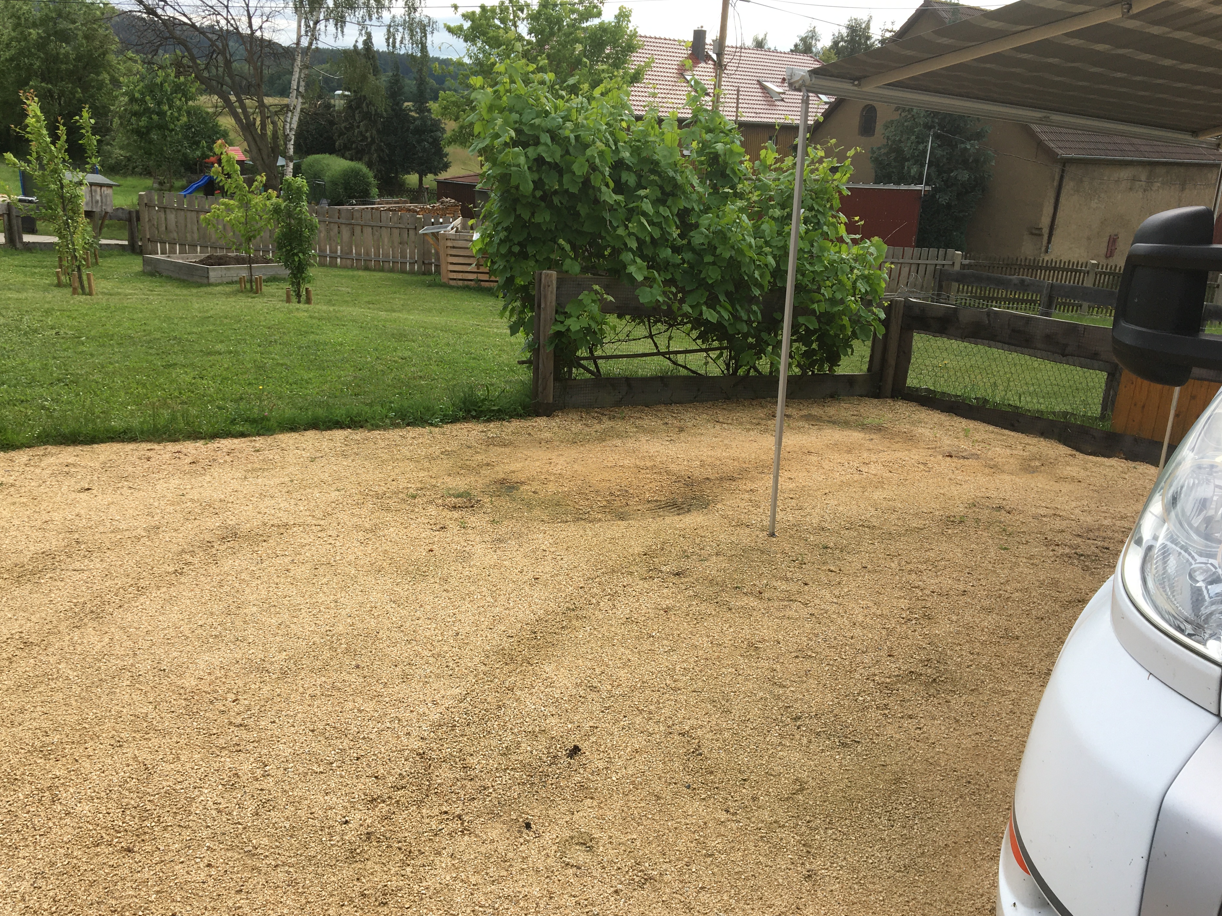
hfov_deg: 58.3
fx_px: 1094
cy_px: 482
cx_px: 577
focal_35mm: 31
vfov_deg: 45.4
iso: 25
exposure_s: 1/732
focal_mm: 4.15
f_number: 2.2
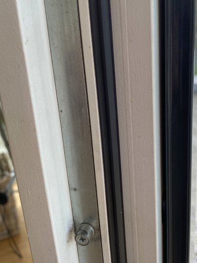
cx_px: 142
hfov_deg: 35.3
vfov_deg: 46.7
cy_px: 118
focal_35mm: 40
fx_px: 304
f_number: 1.8
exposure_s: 1/123
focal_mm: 4.25
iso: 32
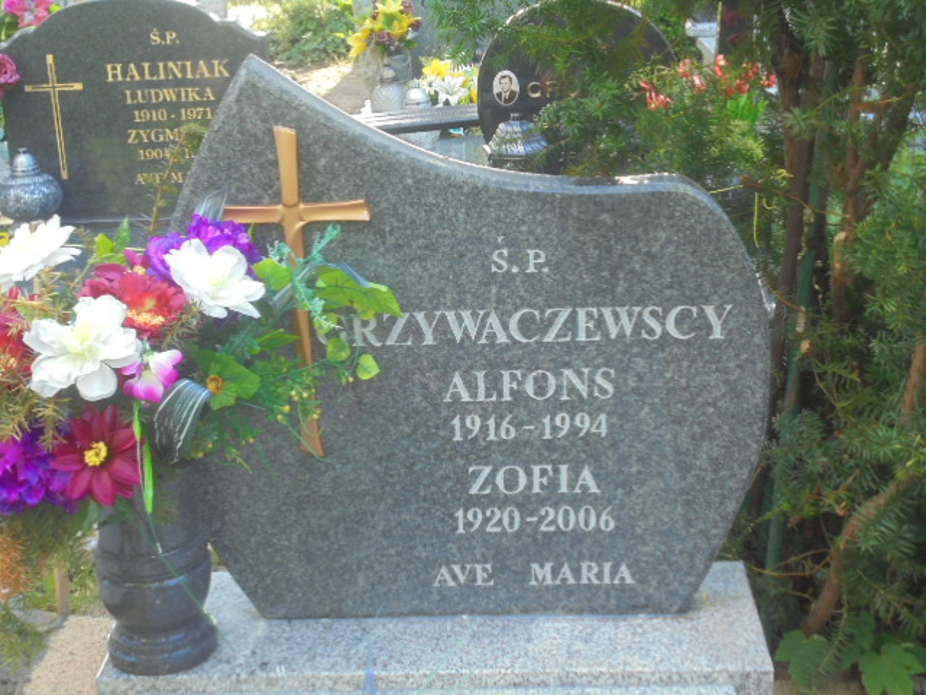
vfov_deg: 26.1
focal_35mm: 56
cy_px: 348
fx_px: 1498
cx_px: 463
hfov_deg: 34.3
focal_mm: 10.1
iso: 200
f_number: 5.2
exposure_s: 1/30
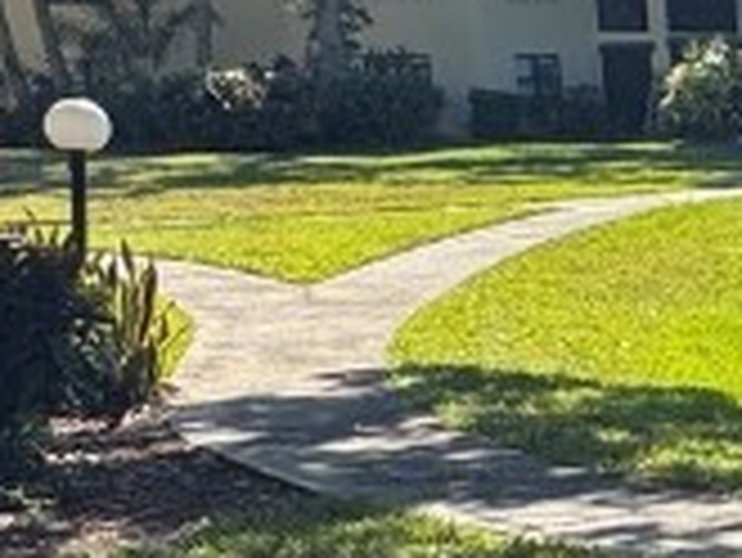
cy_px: 400
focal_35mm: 87
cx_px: 1462
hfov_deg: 17.0
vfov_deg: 16.9
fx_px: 1866
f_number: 2.2
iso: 40
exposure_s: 1/693
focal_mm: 2.22
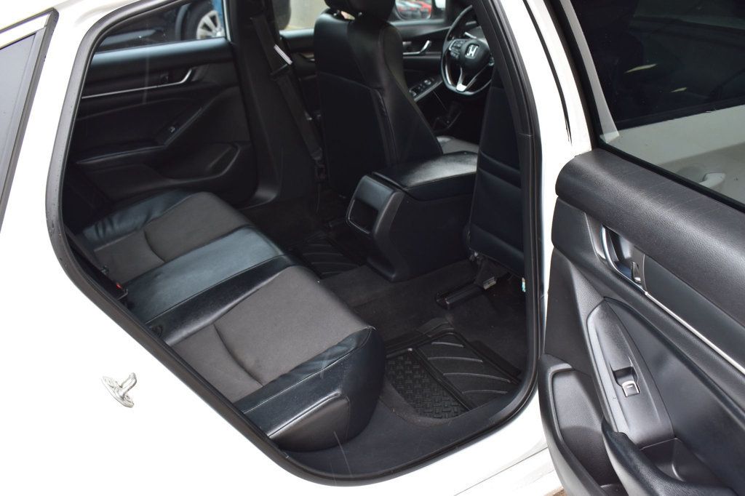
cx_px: 372
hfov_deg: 57.2
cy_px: 248
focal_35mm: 33
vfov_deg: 39.9
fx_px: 683
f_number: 7.1
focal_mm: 22
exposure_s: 1/25
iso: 400
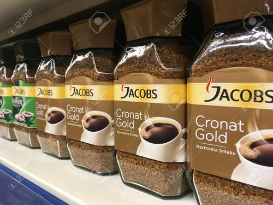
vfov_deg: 48.2
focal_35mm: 29
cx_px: 136
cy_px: 102
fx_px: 229
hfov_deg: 61.7
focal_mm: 4.15
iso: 64
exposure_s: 1/33
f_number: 2.2
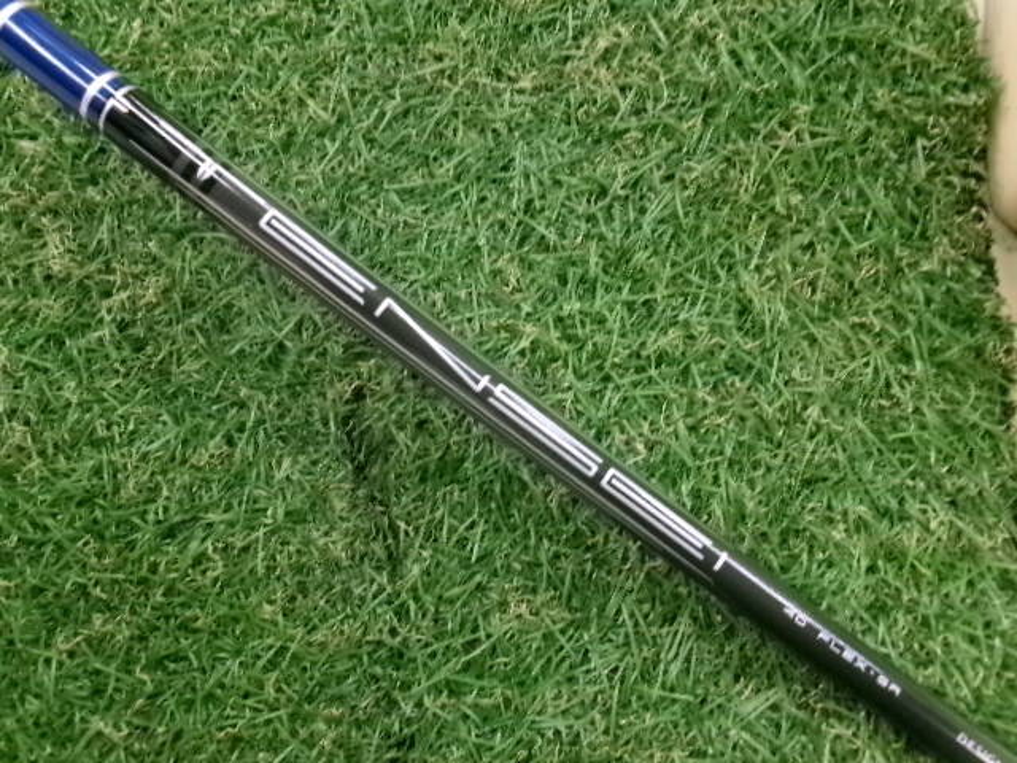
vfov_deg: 49.7
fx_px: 823
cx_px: 508
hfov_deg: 63.4
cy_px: 382
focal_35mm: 28
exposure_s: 1/34
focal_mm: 5.1
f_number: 3.9
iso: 800
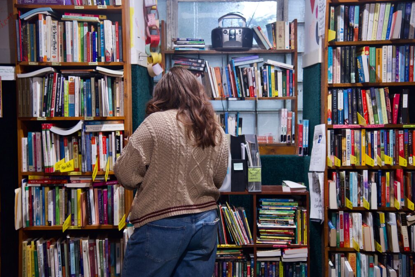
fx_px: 611
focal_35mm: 53
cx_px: 211
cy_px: 136
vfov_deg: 25.5
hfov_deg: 37.5
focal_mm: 52
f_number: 4
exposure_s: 1/60
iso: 2800
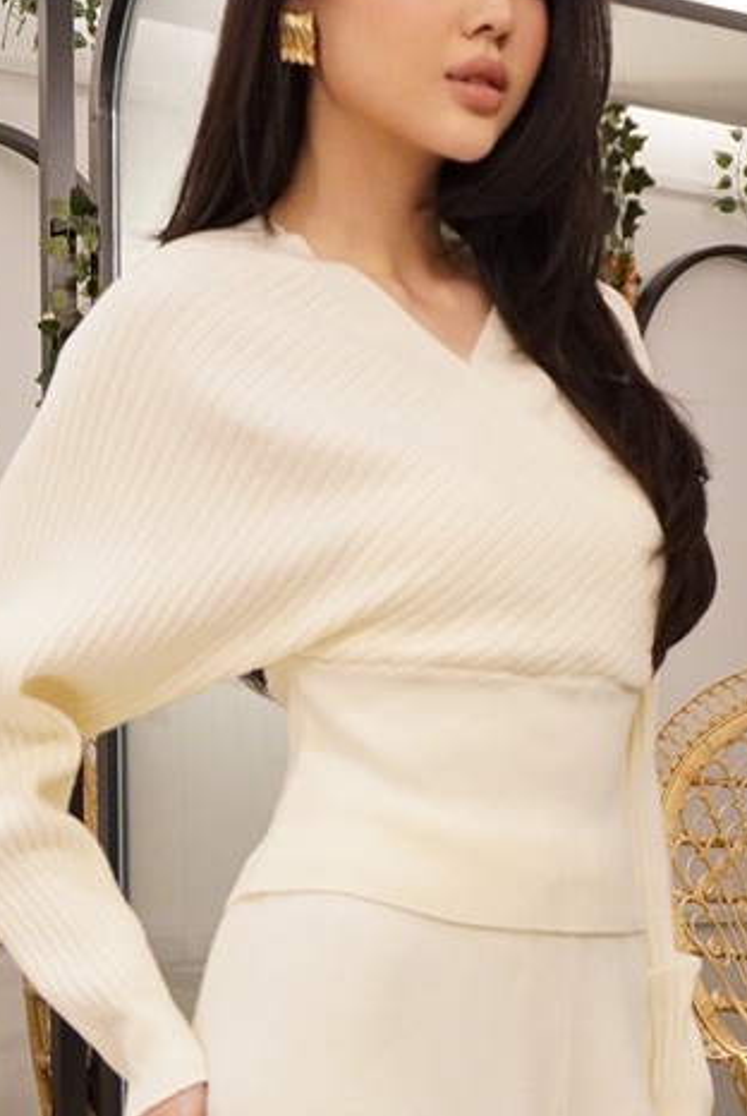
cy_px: 924
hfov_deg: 13.2
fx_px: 3227
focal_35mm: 104
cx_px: 431
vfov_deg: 19.4
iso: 1250
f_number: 4
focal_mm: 20
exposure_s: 1/50
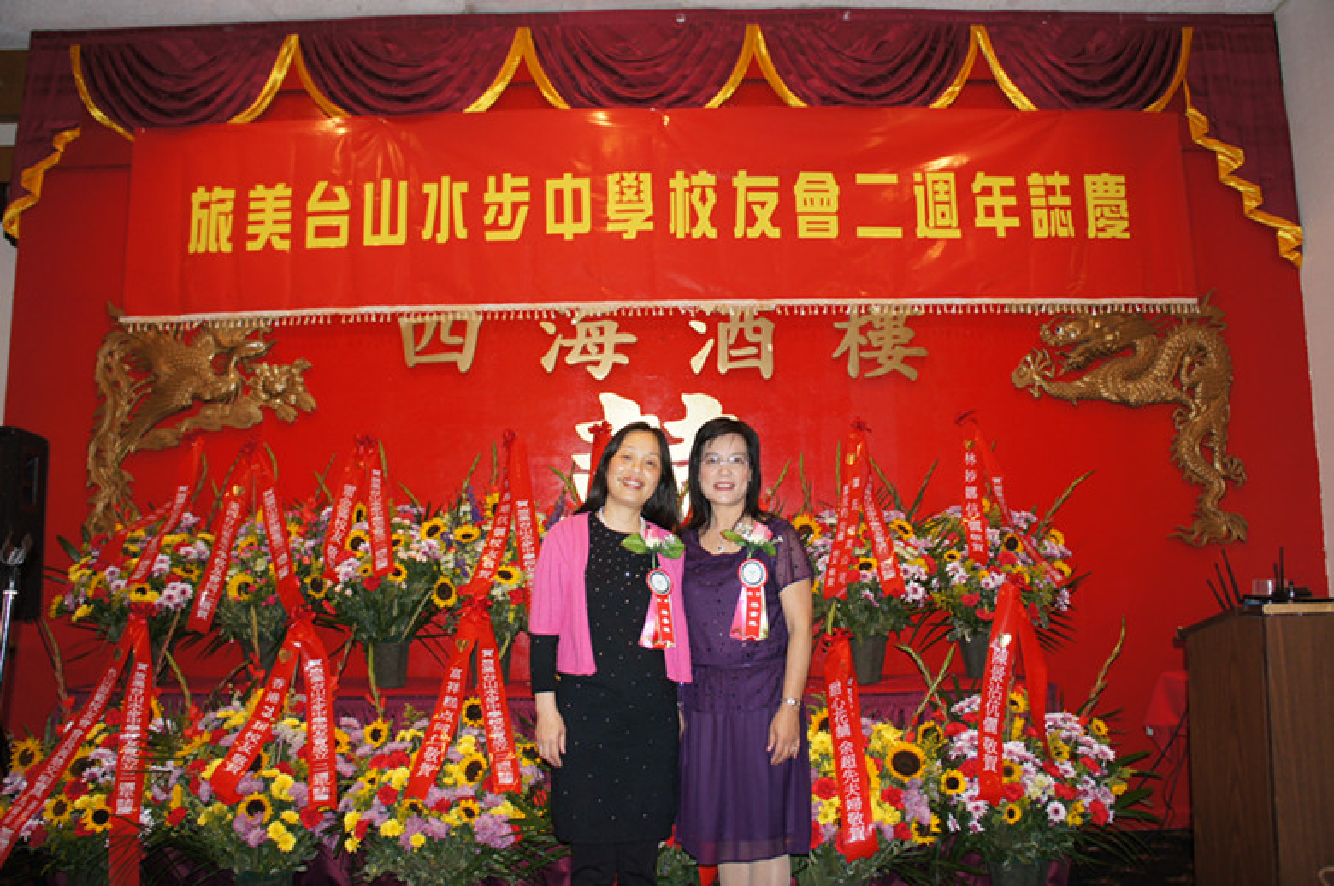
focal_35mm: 27
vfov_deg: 47.8
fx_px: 999
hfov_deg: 67.4
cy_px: 443
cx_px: 667
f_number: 4
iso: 200
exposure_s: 1/40
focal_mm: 18
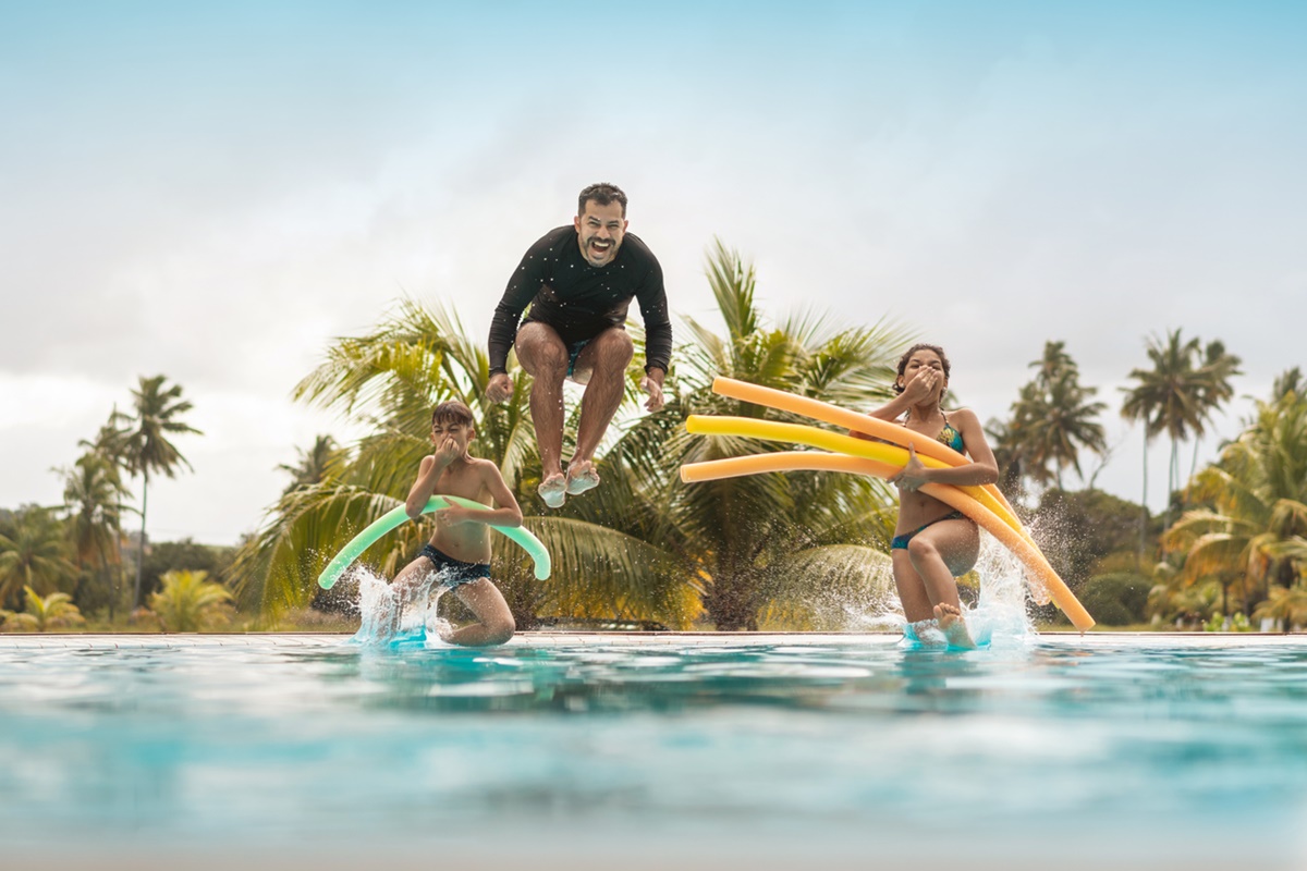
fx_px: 2995
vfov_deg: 16.6
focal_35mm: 82
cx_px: 654
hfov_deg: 24.6
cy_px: 436
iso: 100
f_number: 2.2
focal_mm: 55
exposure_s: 1/1600
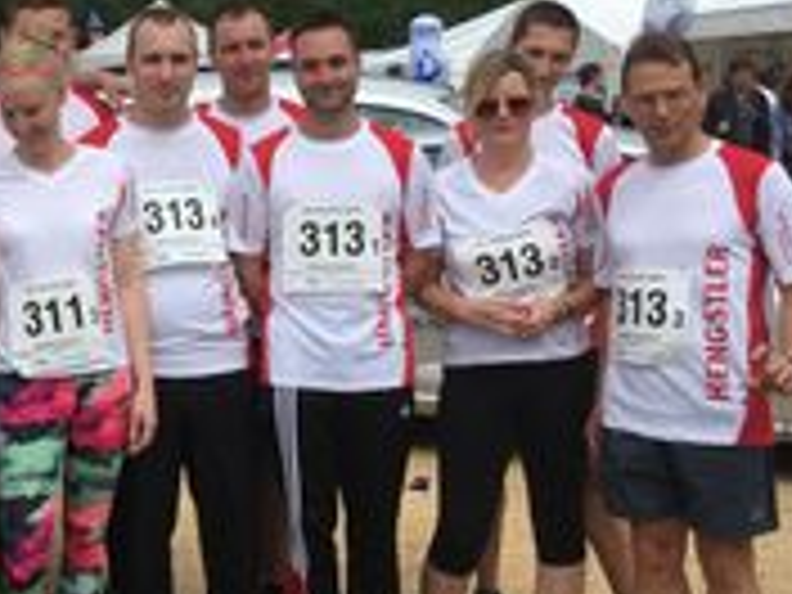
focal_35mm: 66
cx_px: 18
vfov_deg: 22.2
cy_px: 220
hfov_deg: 27.8
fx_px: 1510
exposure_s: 1/1876
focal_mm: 4.15
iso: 25
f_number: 2.2
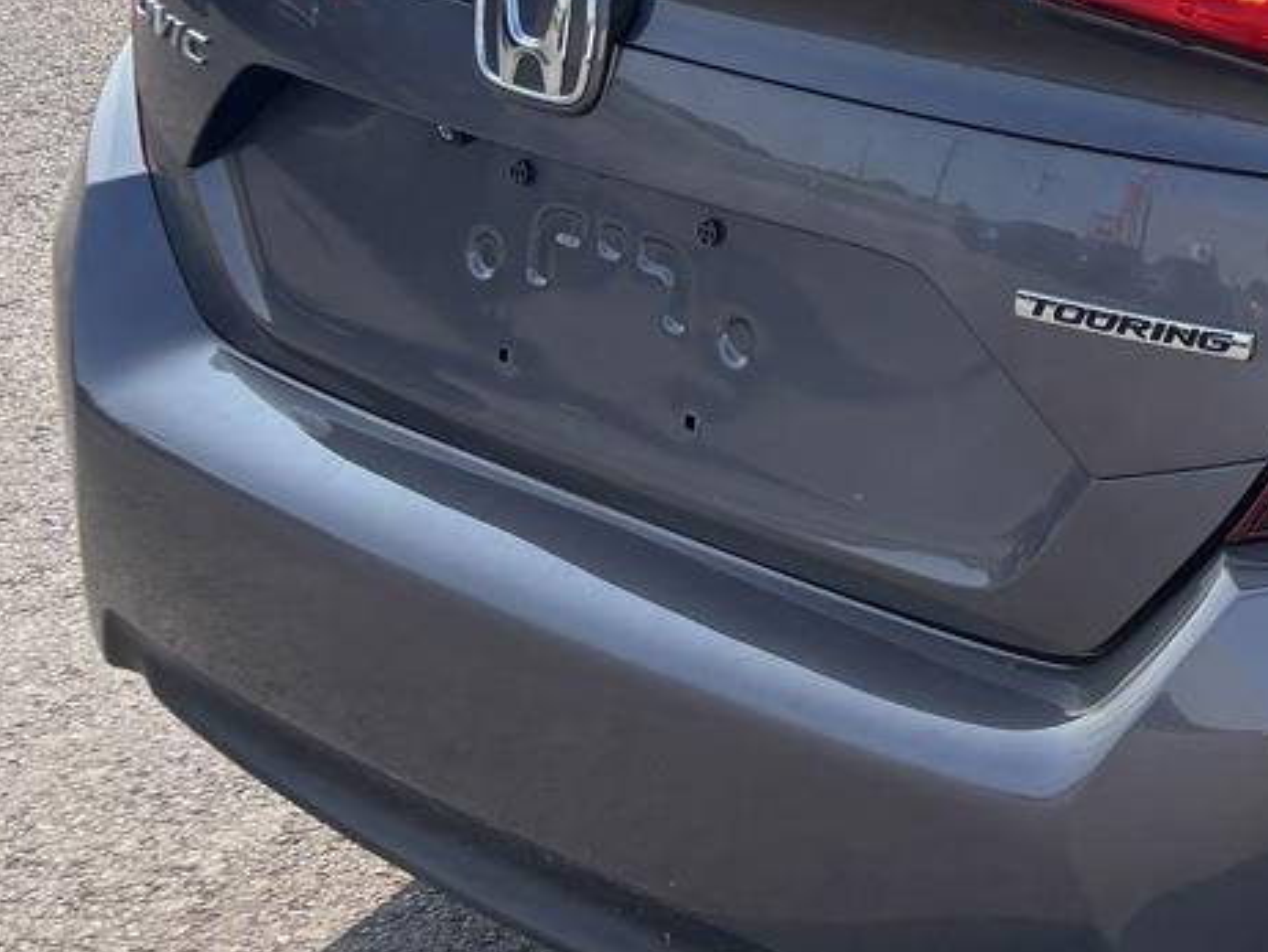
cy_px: 63
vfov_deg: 17.9
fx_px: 2969
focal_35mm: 81
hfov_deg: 20.5
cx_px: 1921
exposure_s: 1/2105
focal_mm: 5.96
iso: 50
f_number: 1.6
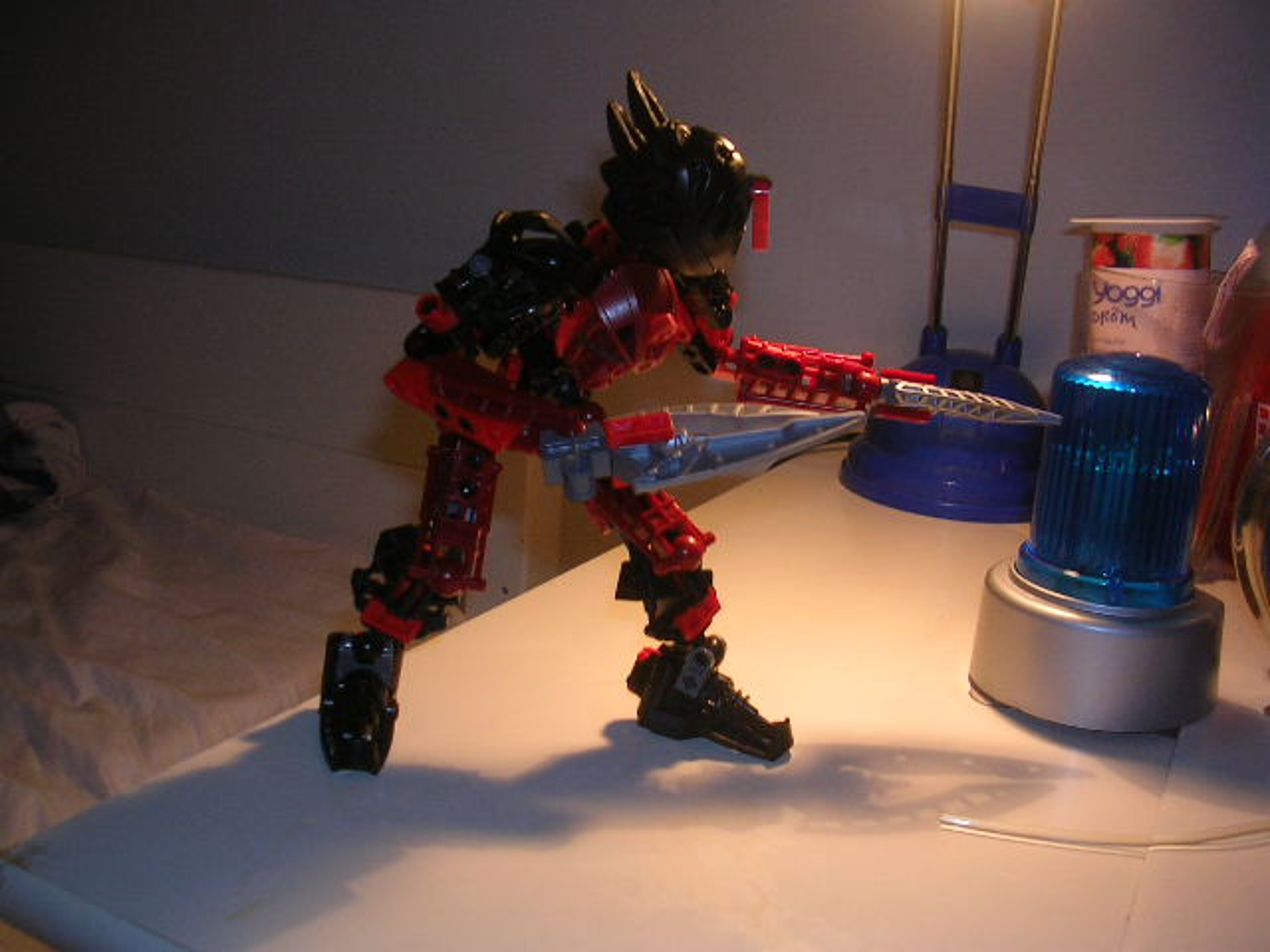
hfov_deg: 49.0
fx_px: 1394
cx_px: 635
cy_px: 476
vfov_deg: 37.7
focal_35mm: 38
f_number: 2.8
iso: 50
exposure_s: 1/30
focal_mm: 5.8
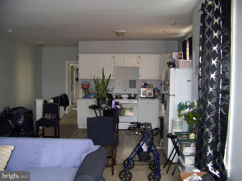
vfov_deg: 39.7
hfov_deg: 51.4
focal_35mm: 36
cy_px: 90
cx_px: 121
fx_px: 252
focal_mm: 5.85
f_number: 2.8
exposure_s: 1/30
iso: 200
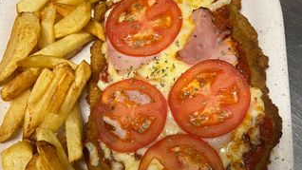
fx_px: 304
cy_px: 130
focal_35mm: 38
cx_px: 151
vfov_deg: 30.6
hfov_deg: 52.8
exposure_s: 1/50
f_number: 1.5
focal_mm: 5.7
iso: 80
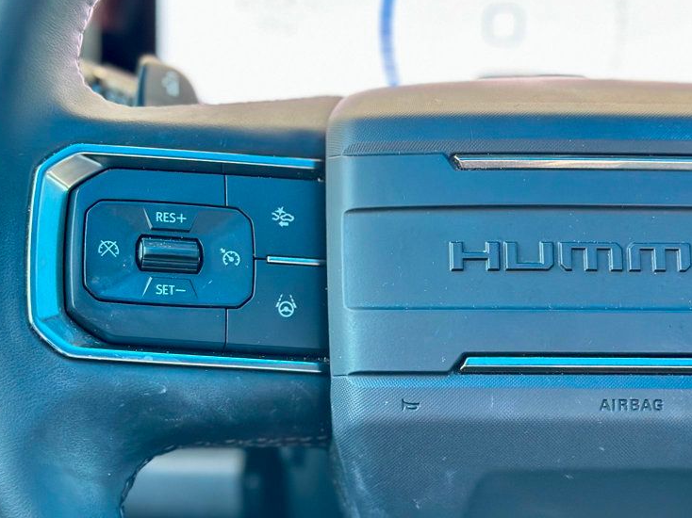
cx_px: 379
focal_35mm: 67
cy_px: 292
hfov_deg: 29.0
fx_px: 1339
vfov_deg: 21.9
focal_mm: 6.86
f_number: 1.78
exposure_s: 1/60
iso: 200
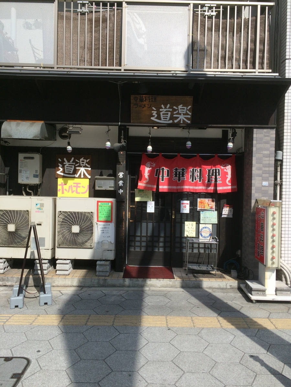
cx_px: 146
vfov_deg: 61.7
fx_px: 325
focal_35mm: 29
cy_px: 194
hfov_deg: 48.2
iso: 32
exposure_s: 1/2283
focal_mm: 4.15
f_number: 2.2
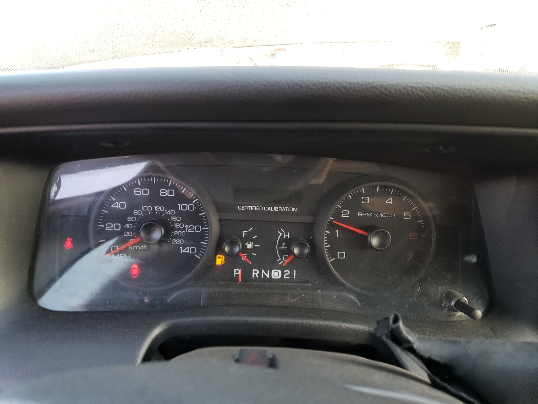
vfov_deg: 53.1
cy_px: 202
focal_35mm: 26
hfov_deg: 67.3
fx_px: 404
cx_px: 269
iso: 78
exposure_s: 1/120
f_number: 1.5
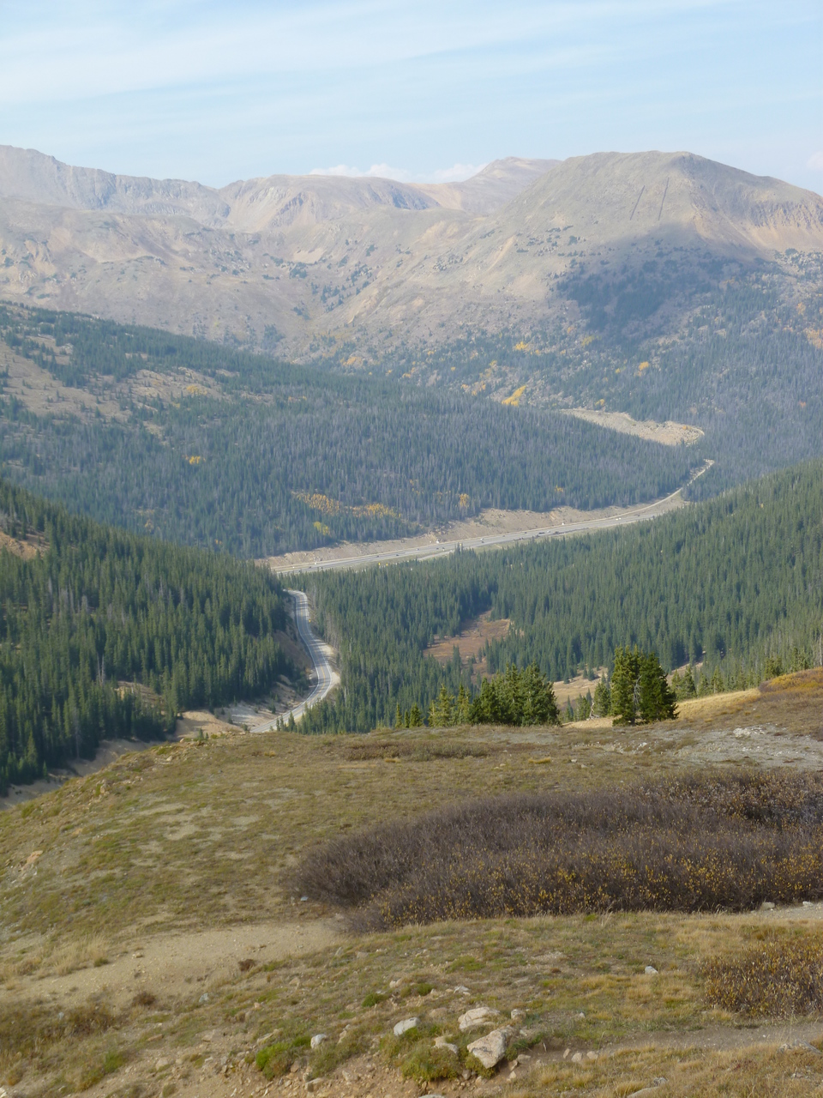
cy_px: 549
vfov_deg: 31.7
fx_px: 1934
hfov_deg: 24.0
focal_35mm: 61
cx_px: 412
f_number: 4.7
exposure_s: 1/250
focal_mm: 11
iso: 80
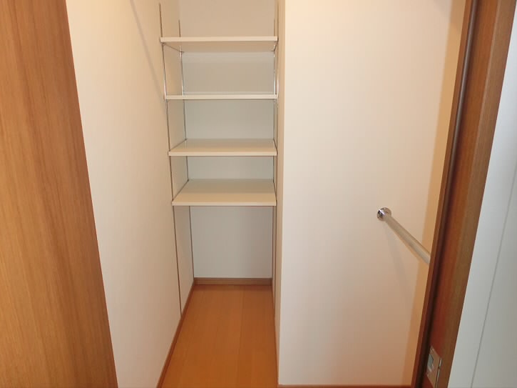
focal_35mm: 24
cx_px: 258
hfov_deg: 71.6
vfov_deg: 56.8
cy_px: 194
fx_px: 358
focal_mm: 4.24
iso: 400
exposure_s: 1/80
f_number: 3
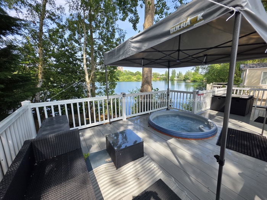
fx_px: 100
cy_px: 100
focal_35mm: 13
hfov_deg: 106.2
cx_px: 134
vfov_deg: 89.9
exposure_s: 1/560
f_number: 1.9
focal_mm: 2.2
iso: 40
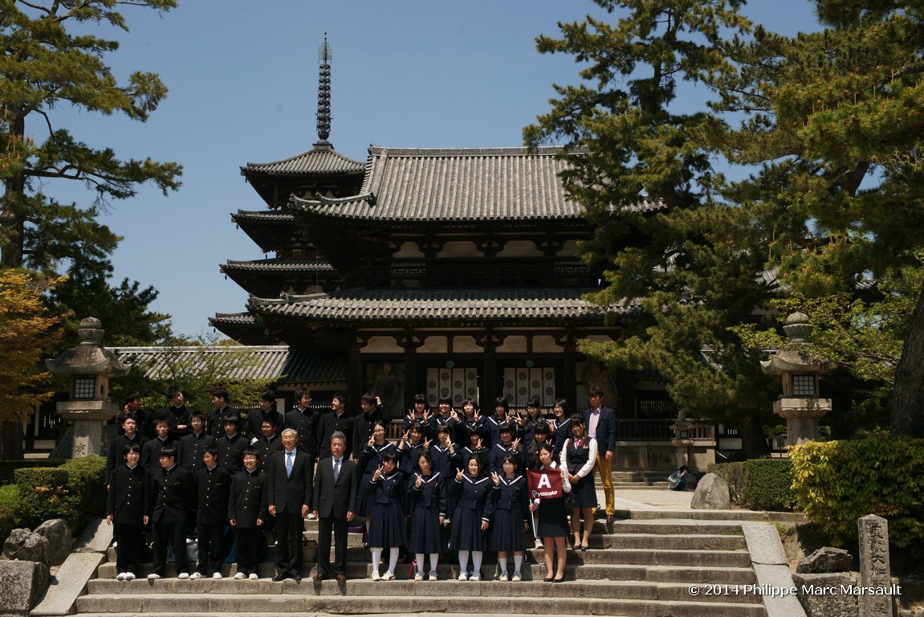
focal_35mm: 45
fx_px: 1155
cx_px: 462
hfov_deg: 43.6
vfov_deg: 29.9
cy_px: 308
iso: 400
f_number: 11
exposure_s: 1/640
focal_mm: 45
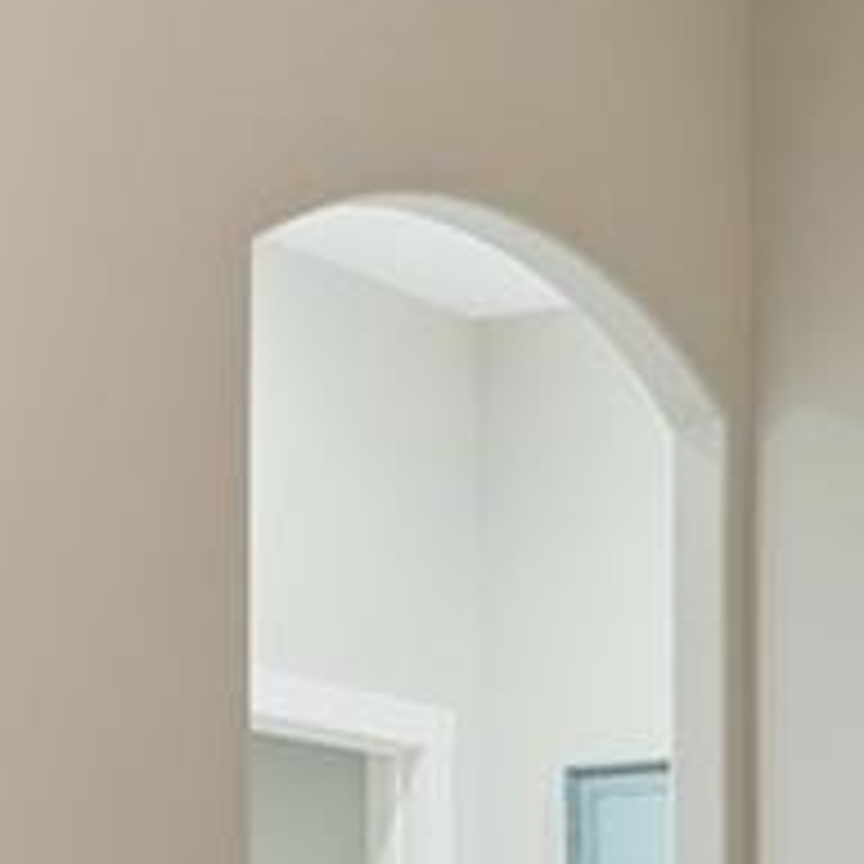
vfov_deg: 14.6
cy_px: 1184
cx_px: 936
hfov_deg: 15.1
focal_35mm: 113
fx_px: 3191
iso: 100
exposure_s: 1/5
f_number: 8
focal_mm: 16
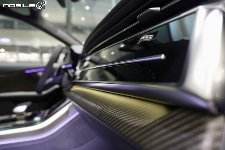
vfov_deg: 53.2
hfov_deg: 73.7
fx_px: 150
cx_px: 112
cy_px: 75
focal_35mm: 24
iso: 100
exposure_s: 2
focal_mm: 24
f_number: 5.6
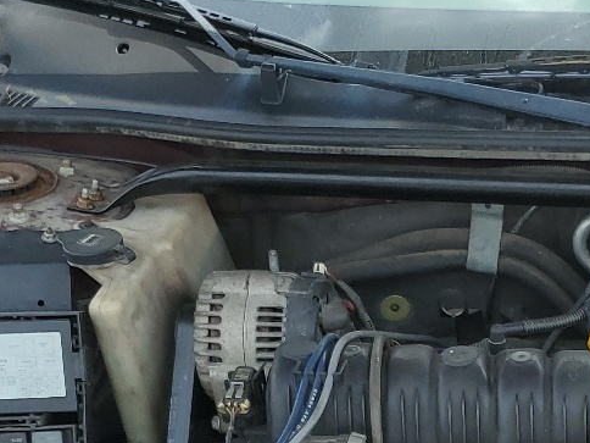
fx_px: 1466
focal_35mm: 86
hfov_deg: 22.1
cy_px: 649
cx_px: 564
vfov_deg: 15.9
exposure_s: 1/1250
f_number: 1.5
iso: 50
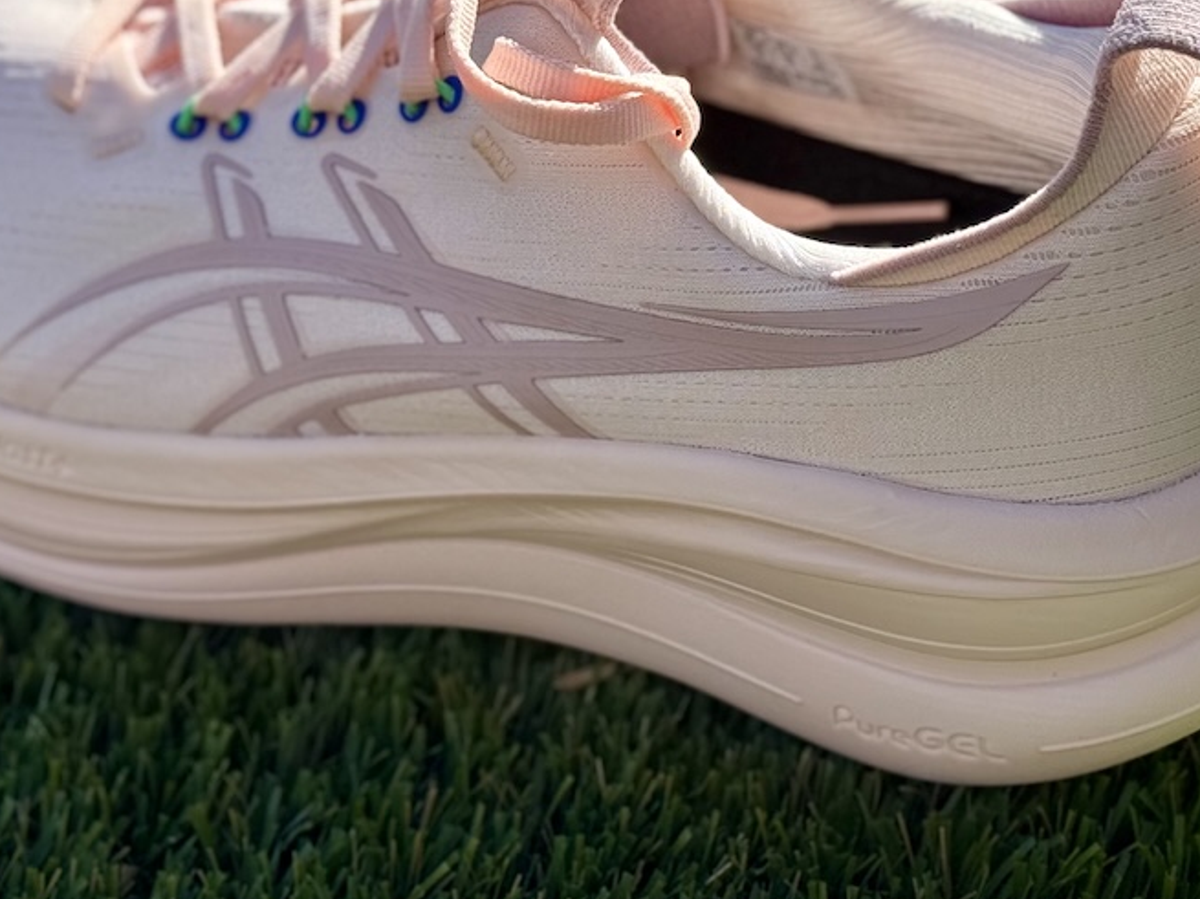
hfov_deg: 22.3
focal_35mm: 88
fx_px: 3050
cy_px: 198
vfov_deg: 16.7
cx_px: 575
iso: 100
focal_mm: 6.76
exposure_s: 1/3378
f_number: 1.78
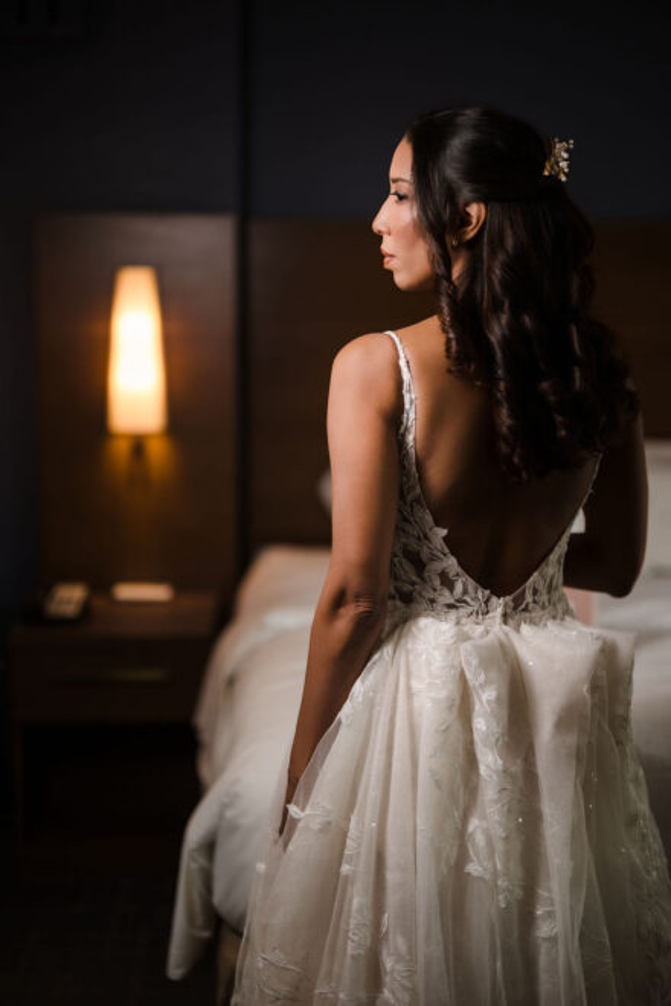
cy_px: 503
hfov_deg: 27.0
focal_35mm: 50
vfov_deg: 39.6
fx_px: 1398
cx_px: 336
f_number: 1.2
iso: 64
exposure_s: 1/200
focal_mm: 50
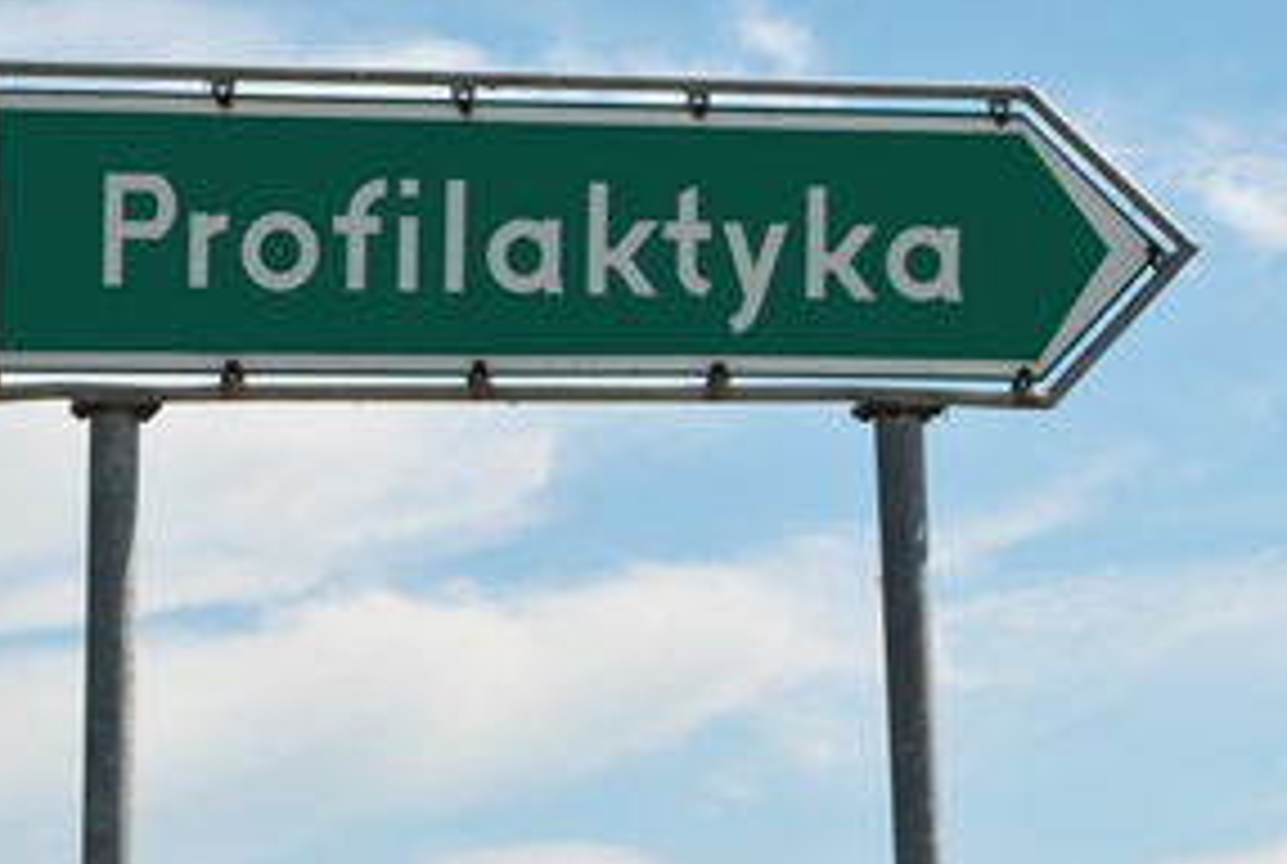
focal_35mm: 100
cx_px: 403
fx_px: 3573
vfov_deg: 13.8
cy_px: 421
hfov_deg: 20.3
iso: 100
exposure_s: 1/320
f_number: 10
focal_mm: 45
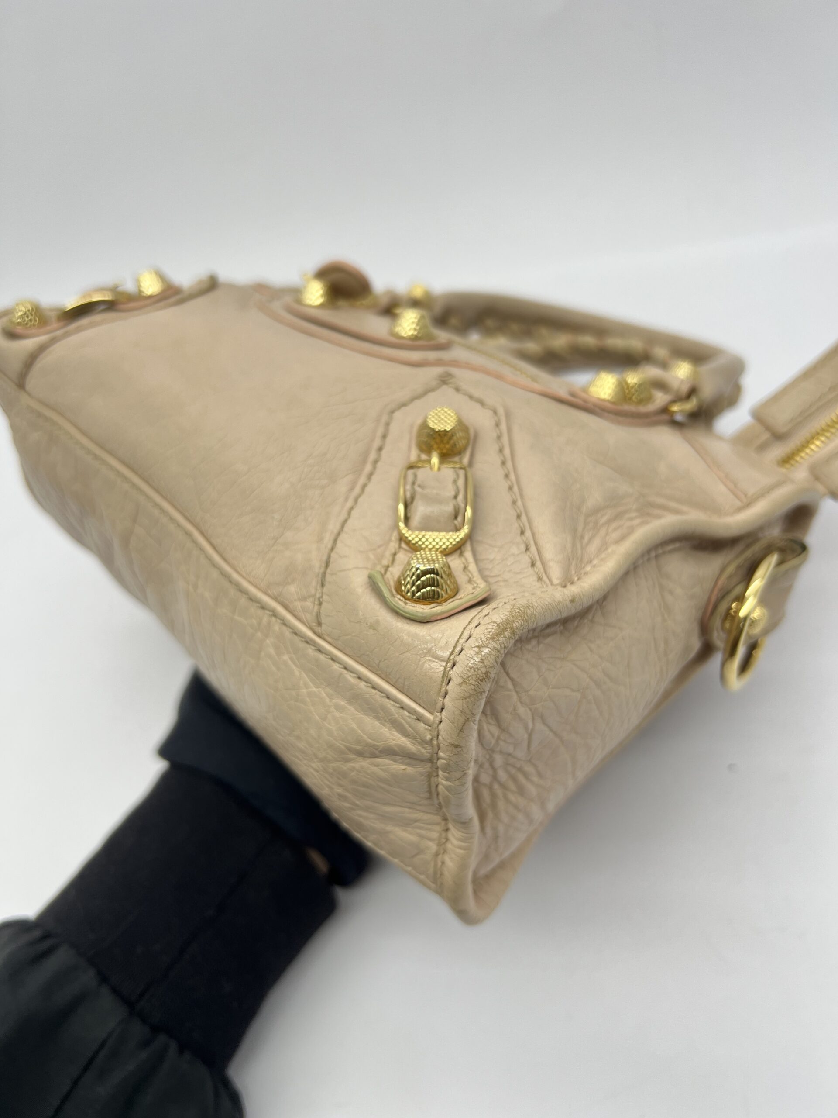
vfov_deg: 67.3
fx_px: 839
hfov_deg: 53.1
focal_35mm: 26
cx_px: 419
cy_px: 559
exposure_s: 1/136
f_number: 1.5
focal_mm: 5.7
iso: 40
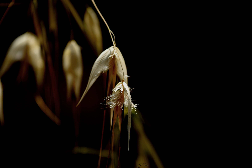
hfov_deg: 9.5
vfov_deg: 6.3
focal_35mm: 218
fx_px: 1522
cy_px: 84
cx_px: 126
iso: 100
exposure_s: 1/800
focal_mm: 145
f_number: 4
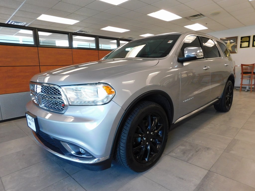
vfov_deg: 58.9
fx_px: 169
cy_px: 96
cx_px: 128
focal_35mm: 23
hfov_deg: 73.9
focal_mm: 4
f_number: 3
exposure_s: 1/30
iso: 220
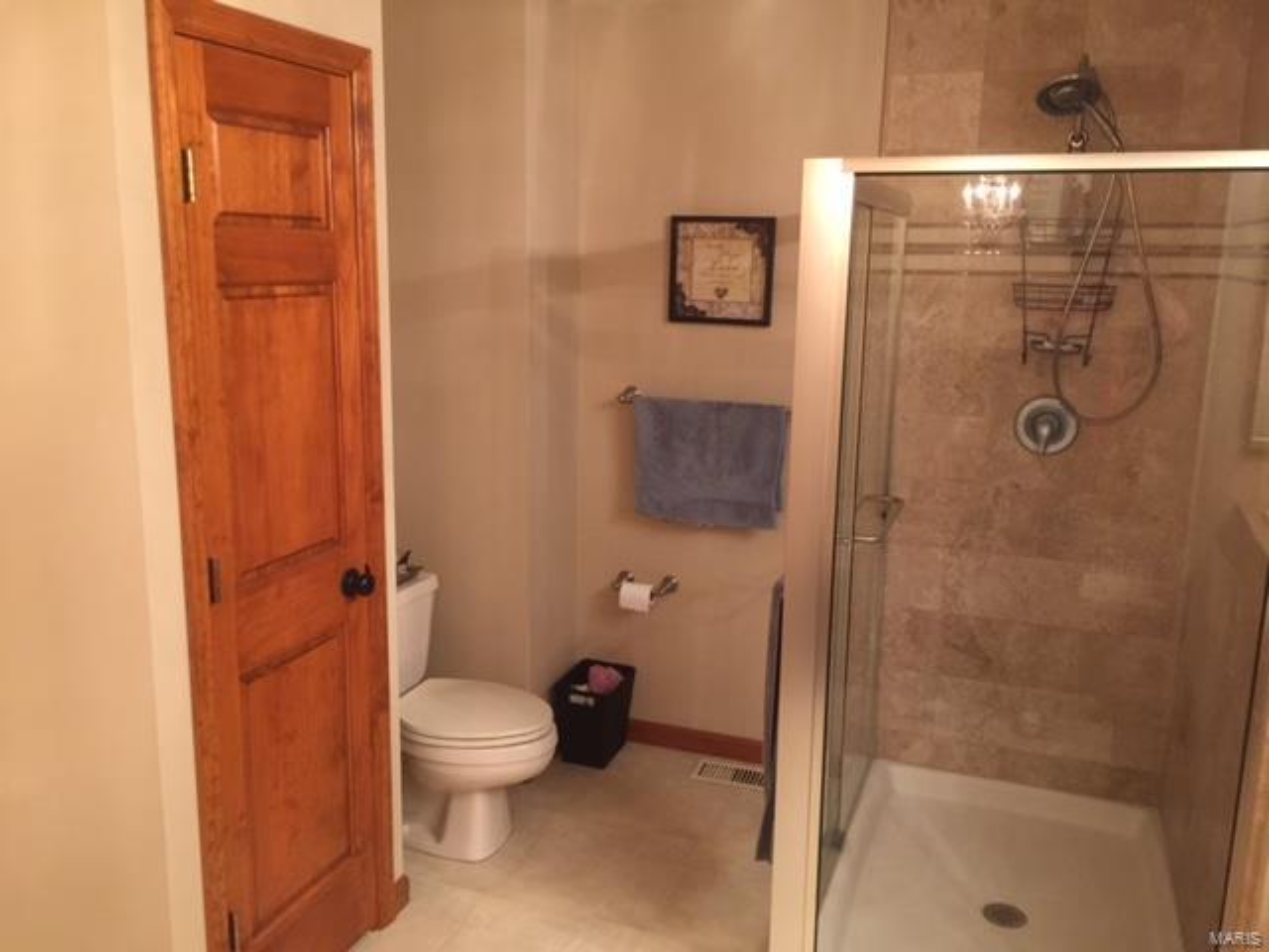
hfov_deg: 61.7
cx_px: 634
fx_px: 1063
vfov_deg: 48.2
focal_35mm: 29
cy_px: 476
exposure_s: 1/10
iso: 100
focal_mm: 4.15
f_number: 2.2
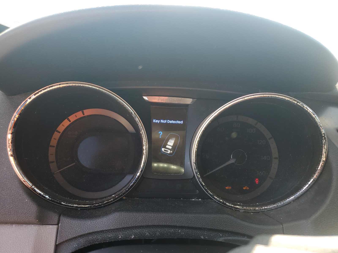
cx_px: 169
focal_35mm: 26
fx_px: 254
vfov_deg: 53.1
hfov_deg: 67.3
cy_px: 126
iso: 50
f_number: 1.5
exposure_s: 1/127
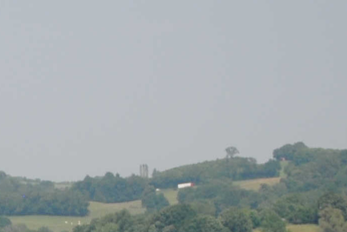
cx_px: -143
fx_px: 3233
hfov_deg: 6.1
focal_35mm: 335
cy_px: 348
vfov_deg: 4.1
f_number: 5.3
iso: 125
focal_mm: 40
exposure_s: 1/1000
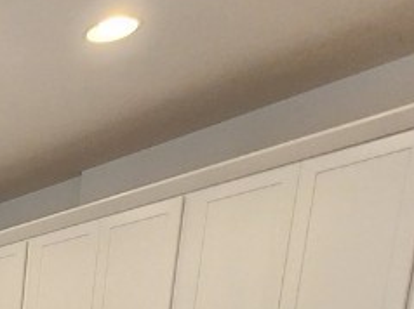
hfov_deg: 20.8
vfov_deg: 19.3
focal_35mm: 56
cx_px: -364
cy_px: 564
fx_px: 669
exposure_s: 1/60.2
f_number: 2.2
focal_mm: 2.2
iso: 160
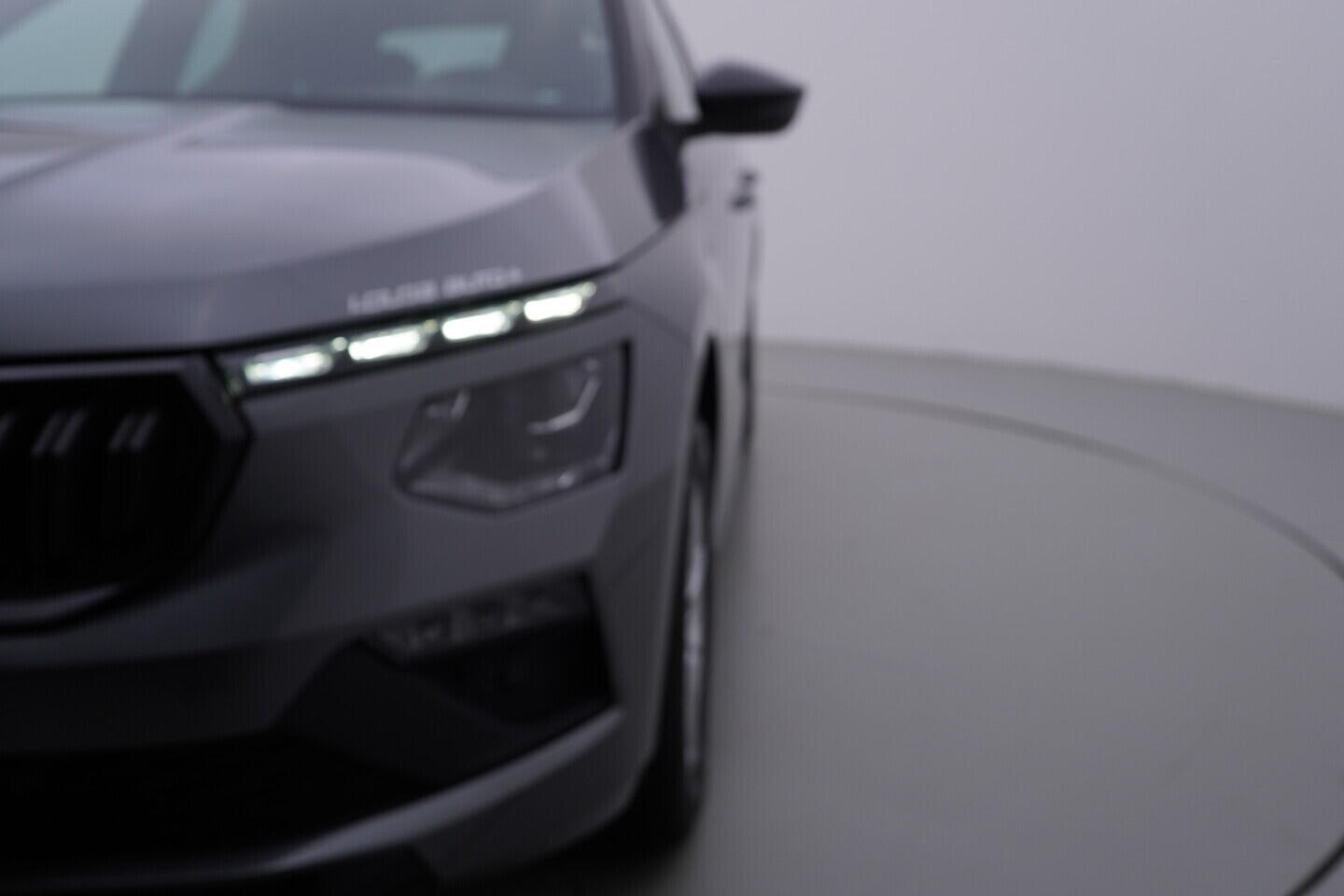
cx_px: 672
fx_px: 1344
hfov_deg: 53.1
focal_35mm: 36
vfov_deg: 36.9
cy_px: 448
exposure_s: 1/125
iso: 125
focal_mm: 24
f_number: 5
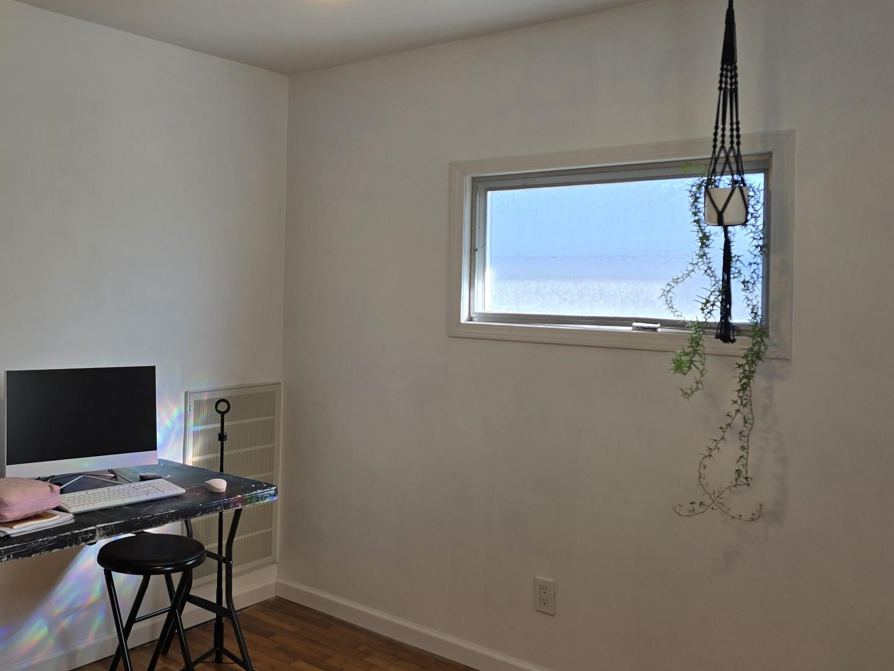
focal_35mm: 34
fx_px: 878
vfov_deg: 41.6
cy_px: 264
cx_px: 300
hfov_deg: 52.9
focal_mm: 6.3
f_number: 1.7
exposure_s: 1/120
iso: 50
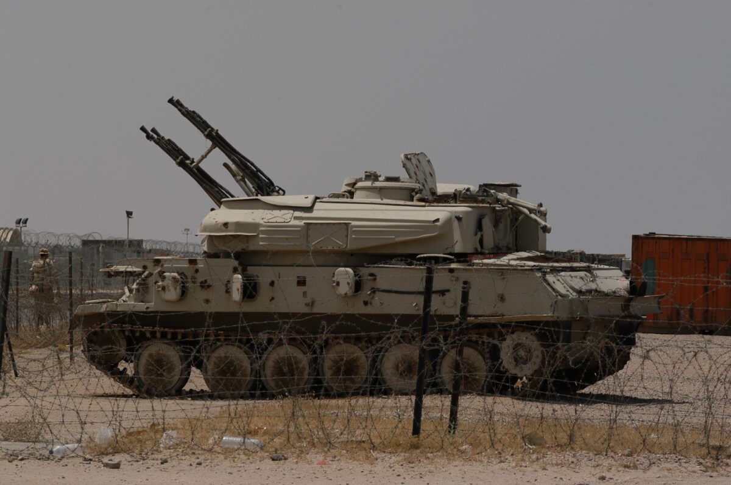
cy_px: 242
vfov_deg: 6.8
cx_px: 366
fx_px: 4107
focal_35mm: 202
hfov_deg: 10.2
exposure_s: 1/1000
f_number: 8
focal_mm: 135
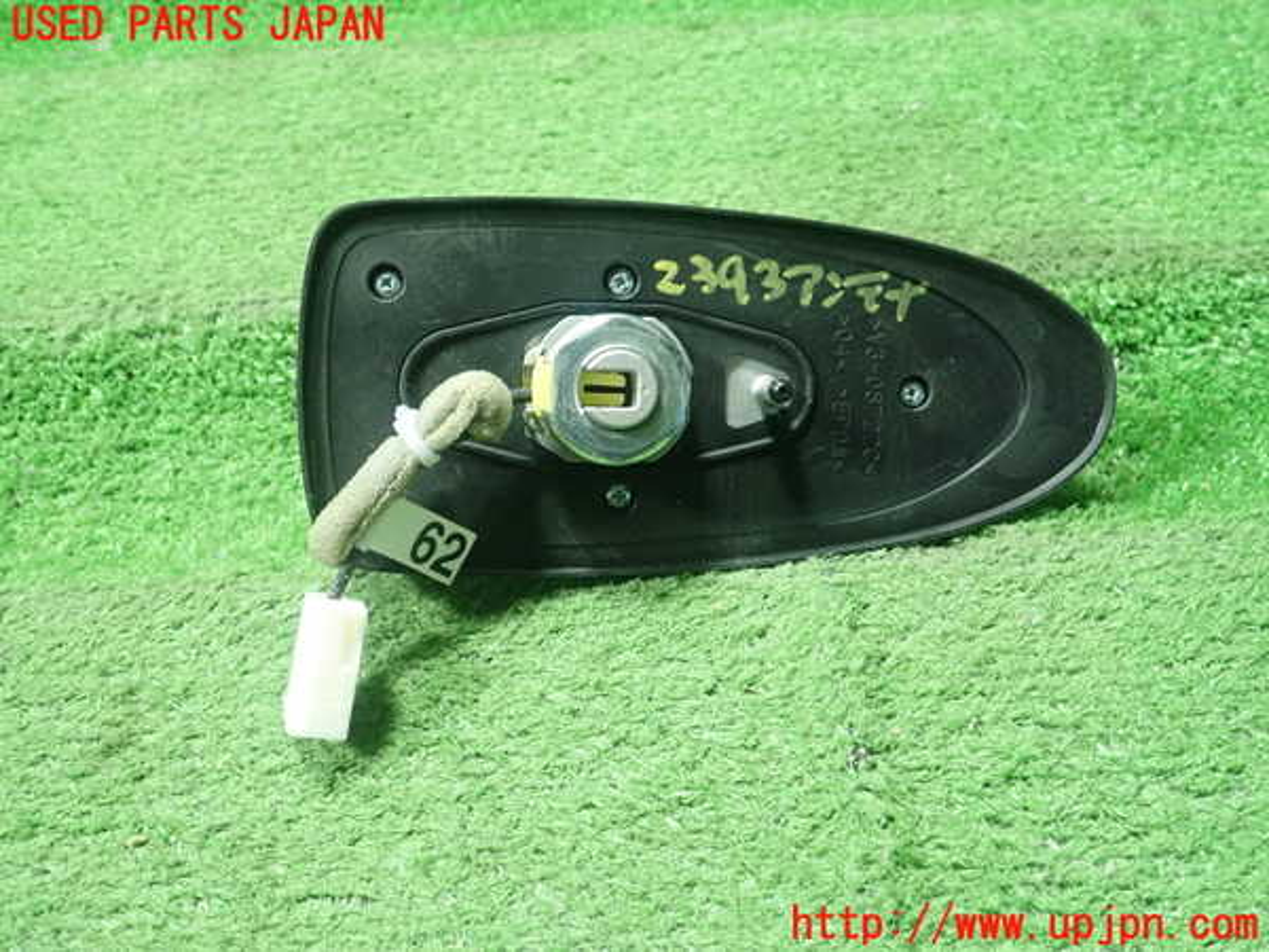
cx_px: 634
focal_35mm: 30
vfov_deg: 46.8
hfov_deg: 60.0
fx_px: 1100
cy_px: 476
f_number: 2.3
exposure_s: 1/100
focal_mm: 5.5
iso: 800
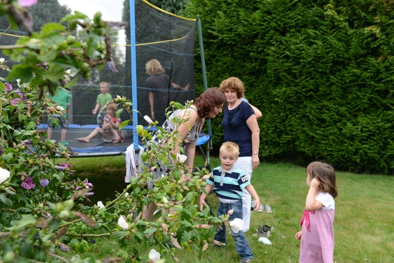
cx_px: 197
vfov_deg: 41.1
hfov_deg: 58.7
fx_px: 350
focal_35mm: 32
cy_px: 132
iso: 200
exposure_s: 1/100
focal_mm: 32
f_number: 5
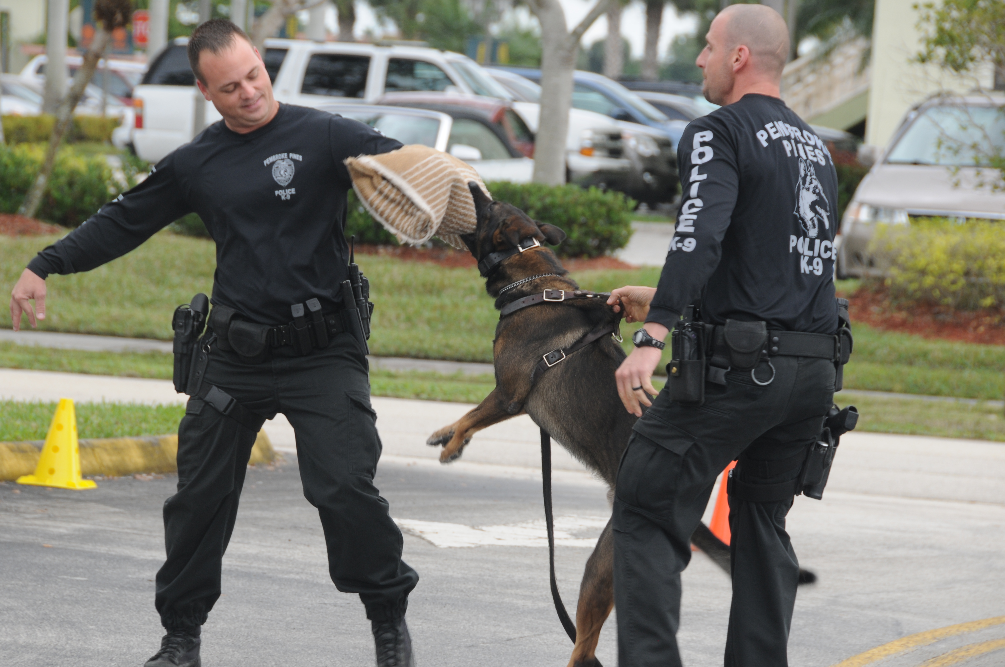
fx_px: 6608
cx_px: 490
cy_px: 349
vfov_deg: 5.8
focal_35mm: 237
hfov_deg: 8.7
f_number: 8
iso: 200
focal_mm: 150
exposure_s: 1/125
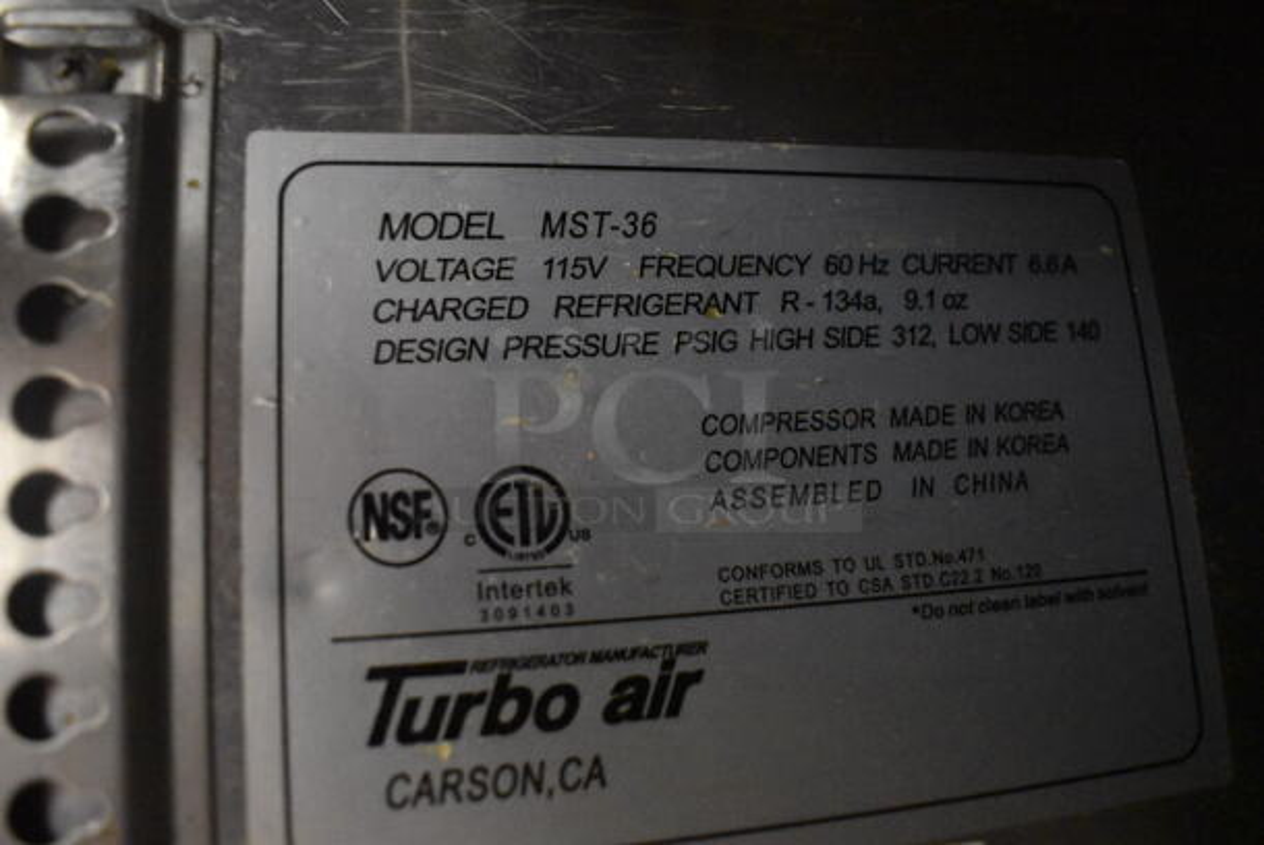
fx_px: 949
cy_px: 422
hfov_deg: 67.3
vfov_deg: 48.0
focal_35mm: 27
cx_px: 632
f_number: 3.5
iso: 10000
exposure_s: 1/30
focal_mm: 18
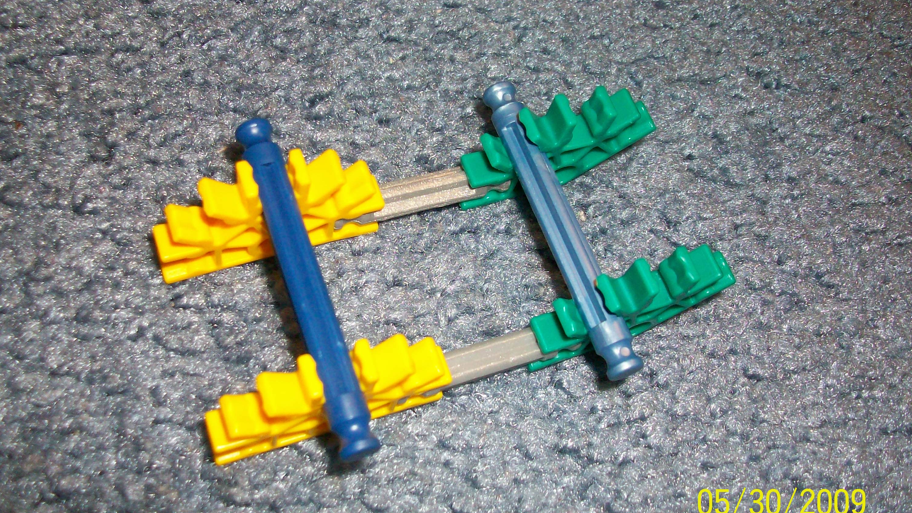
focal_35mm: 38
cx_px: 446
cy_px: 236
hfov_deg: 52.8
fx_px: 919
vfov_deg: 31.2
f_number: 2.8
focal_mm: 5.7
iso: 160
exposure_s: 1/60
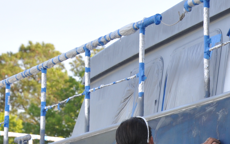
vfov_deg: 4.1
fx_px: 1987
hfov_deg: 6.6
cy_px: 197
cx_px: 288
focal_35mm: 317
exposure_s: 1/125
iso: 220
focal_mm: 70
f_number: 8
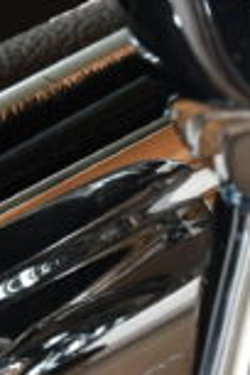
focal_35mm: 565
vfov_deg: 3.6
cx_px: 120
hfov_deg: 2.4
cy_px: 115
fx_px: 5885
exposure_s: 1/100
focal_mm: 50
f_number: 5
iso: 500
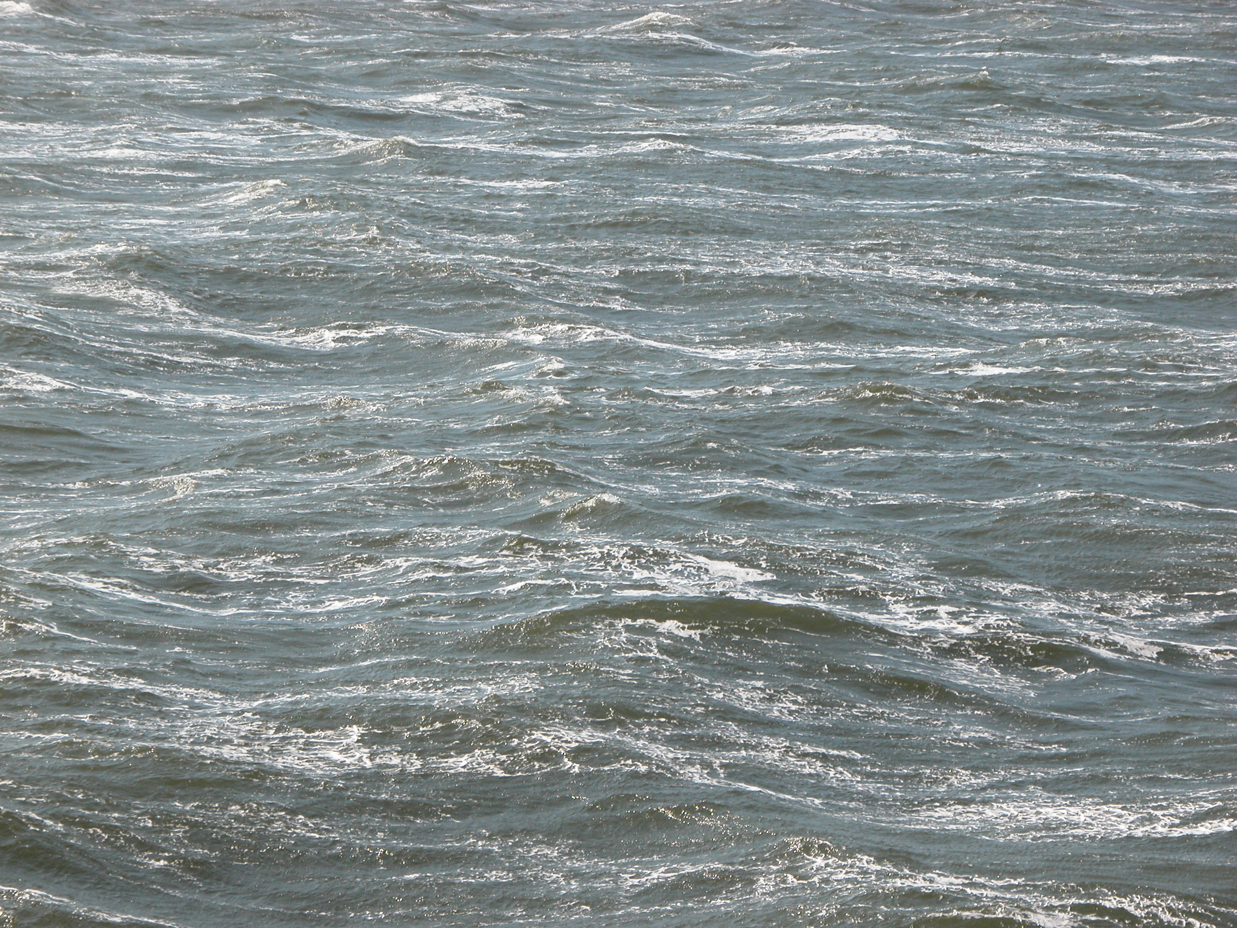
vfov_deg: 10.9
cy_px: 464
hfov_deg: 14.5
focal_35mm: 136
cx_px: 618
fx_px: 4860
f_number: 5.4
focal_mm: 34.7
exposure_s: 1/565
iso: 100
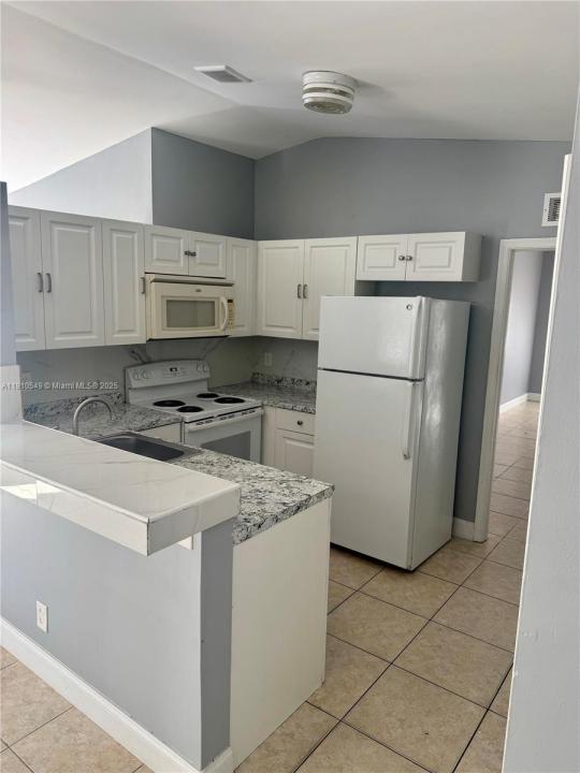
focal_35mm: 24
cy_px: 386
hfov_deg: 56.8
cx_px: 290
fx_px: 536
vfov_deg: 71.6
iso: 100
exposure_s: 1/121
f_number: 1.78
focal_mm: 6.76
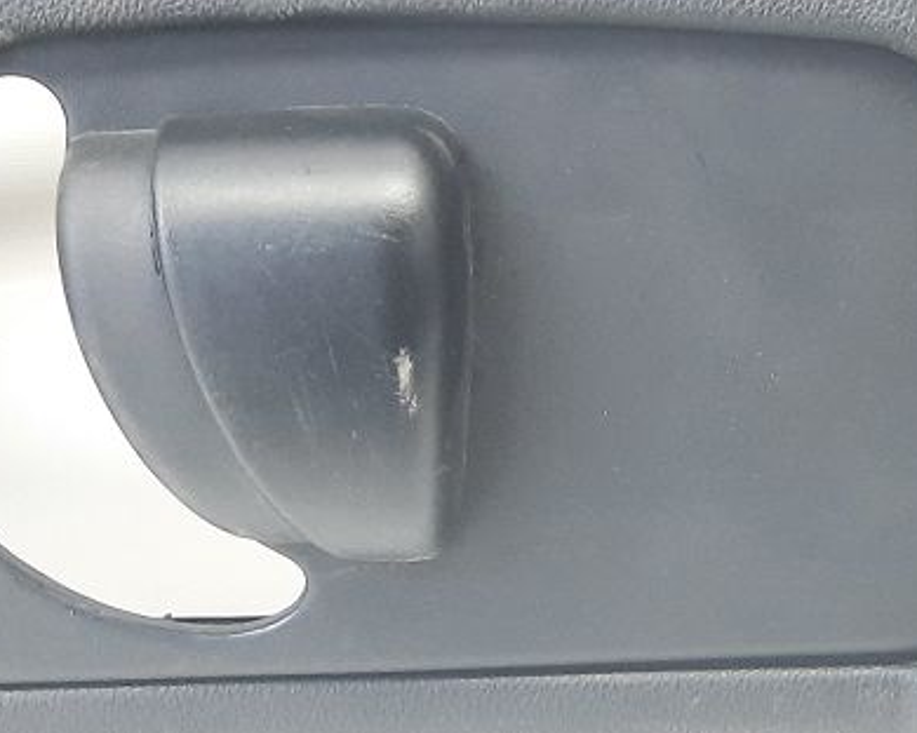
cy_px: 115
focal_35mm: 75
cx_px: 517
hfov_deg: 25.4
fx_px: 2035
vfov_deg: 20.1
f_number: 2
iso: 320
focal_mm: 4.6
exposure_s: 1/50
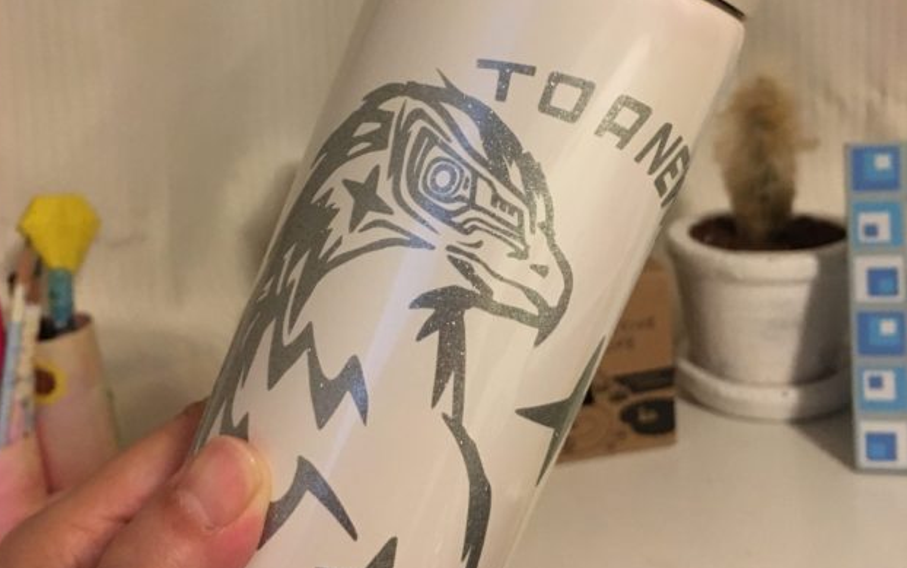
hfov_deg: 47.2
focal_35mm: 42
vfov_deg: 30.4
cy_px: 218
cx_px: 443
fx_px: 1038
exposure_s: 1/17
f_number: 2.2
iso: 200
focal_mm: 4.15
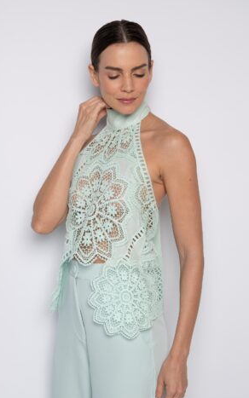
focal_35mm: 59
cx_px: 120
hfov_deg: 22.0
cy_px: 241
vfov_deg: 34.4
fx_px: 640
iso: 200
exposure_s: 1/160
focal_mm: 45
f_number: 5
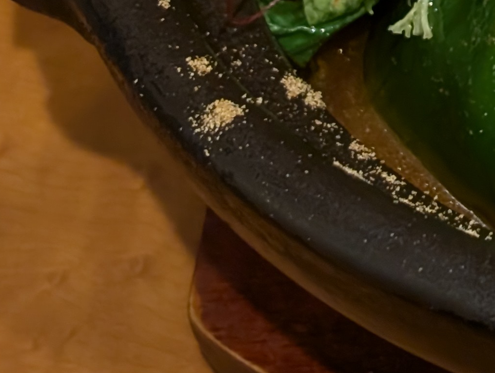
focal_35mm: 197
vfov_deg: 7.3
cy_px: -362
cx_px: 708
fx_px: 2821
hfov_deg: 9.8
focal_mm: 6.9
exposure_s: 1/30
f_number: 1.68
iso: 177
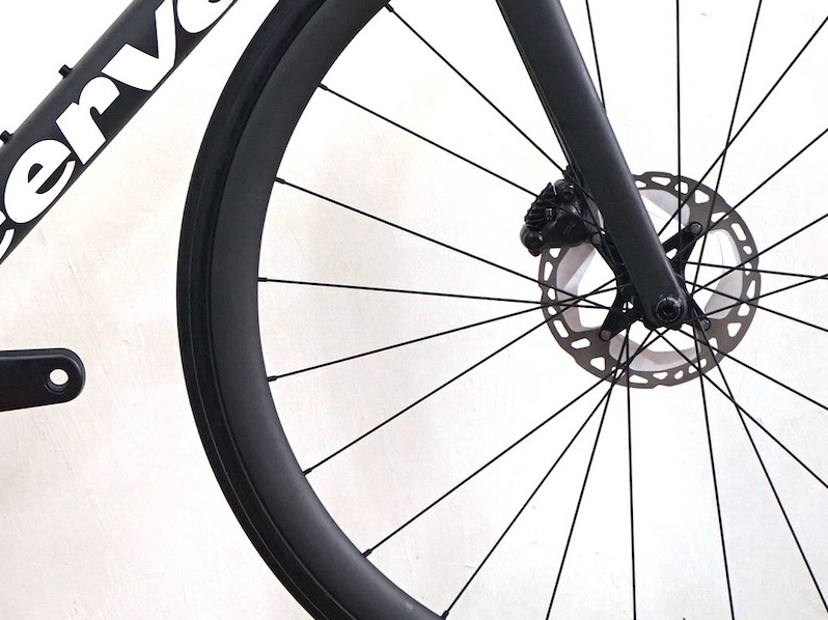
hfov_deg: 11.6
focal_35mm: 169
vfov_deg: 8.8
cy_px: 75
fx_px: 4041
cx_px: -33
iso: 1250
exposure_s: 1/160
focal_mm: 61
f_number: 5.6
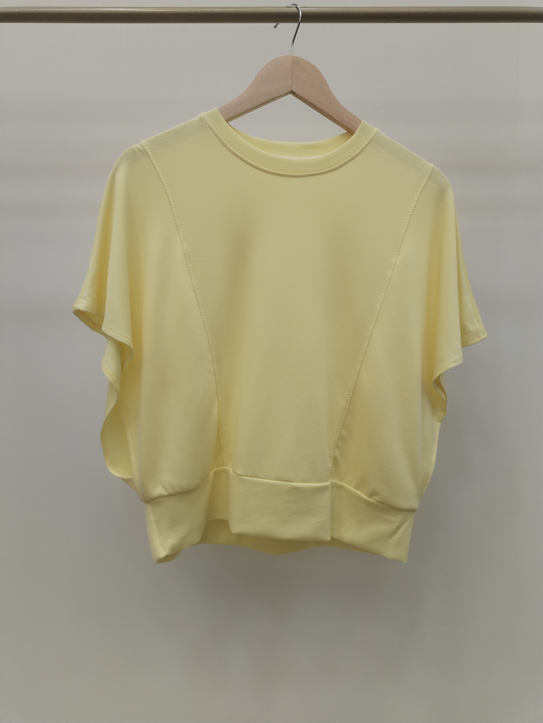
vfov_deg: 61.7
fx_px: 607
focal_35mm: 29
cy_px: 362
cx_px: 272
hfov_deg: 48.2
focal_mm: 4.75
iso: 140
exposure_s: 1/120
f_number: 1.8
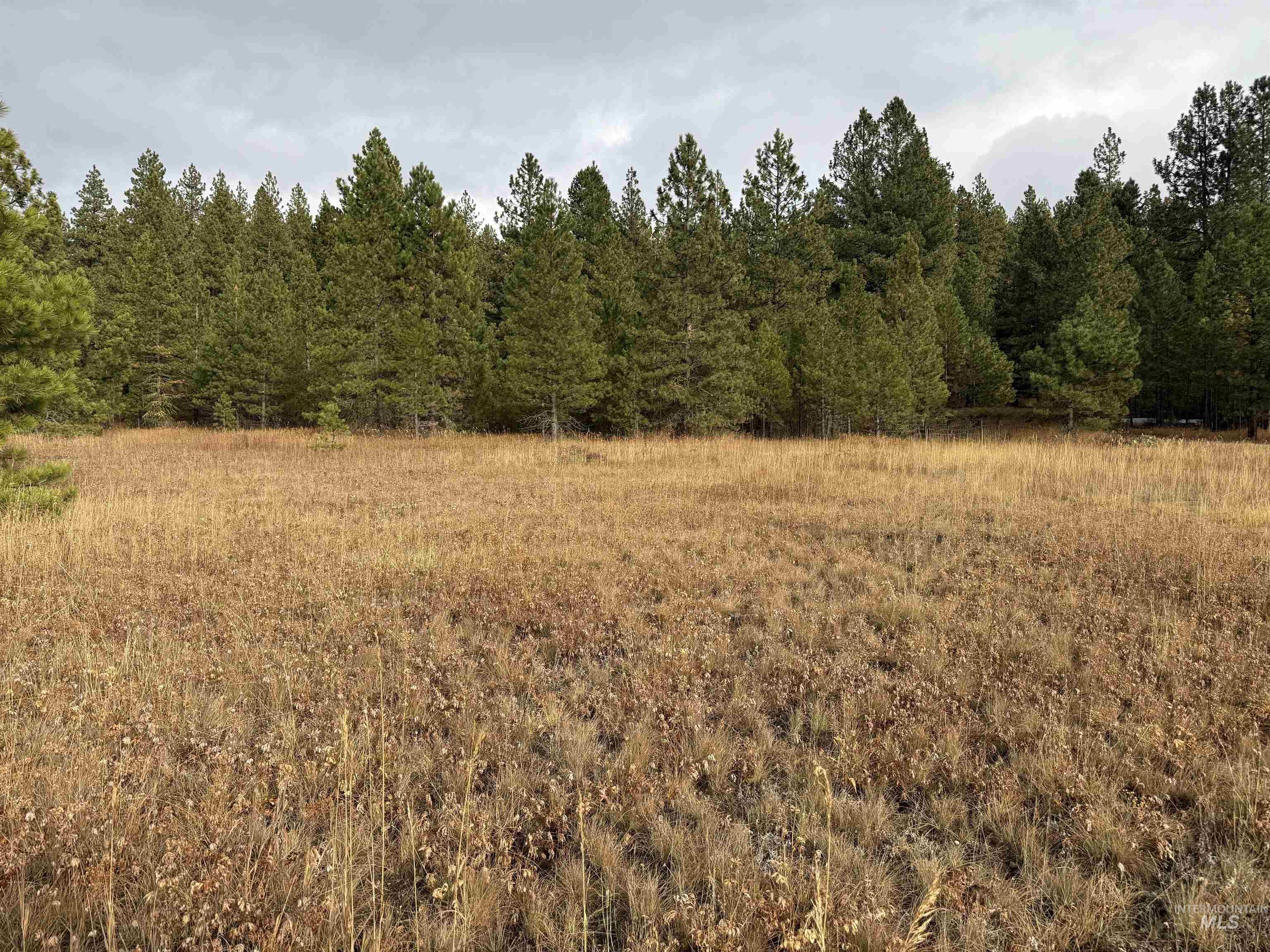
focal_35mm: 24
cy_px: 476
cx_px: 635
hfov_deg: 71.6
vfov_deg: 56.8
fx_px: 881
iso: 100
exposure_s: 1/780
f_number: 1.78
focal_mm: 6.76
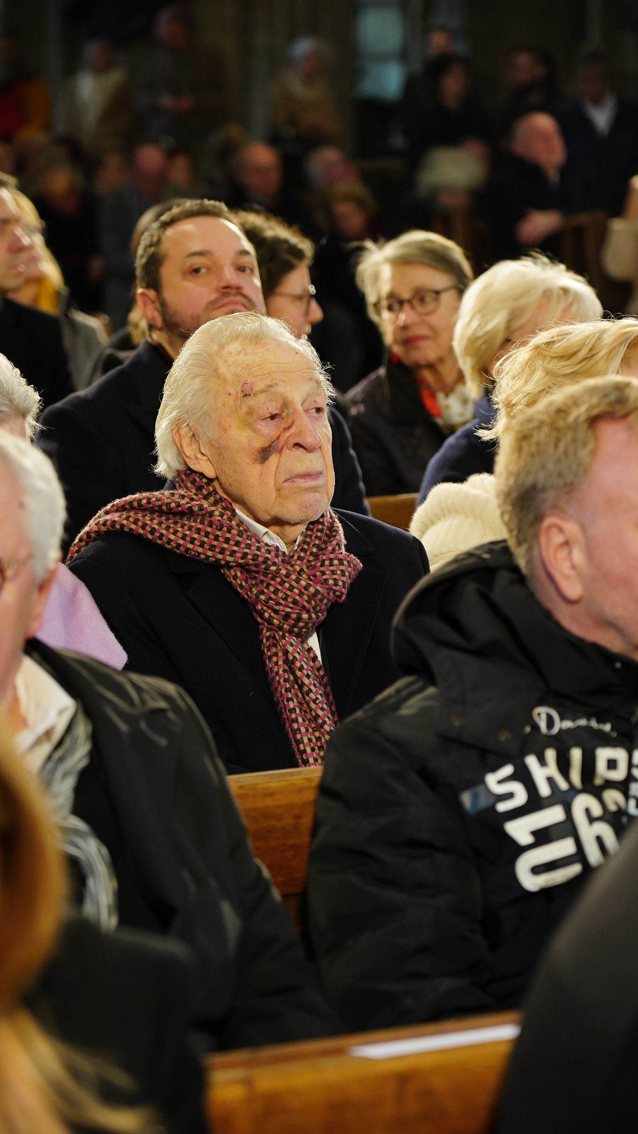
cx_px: 305
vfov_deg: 17.9
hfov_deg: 10.1
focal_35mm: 120
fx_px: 3608
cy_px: 580
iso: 2500
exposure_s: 1/125
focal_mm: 105
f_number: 4
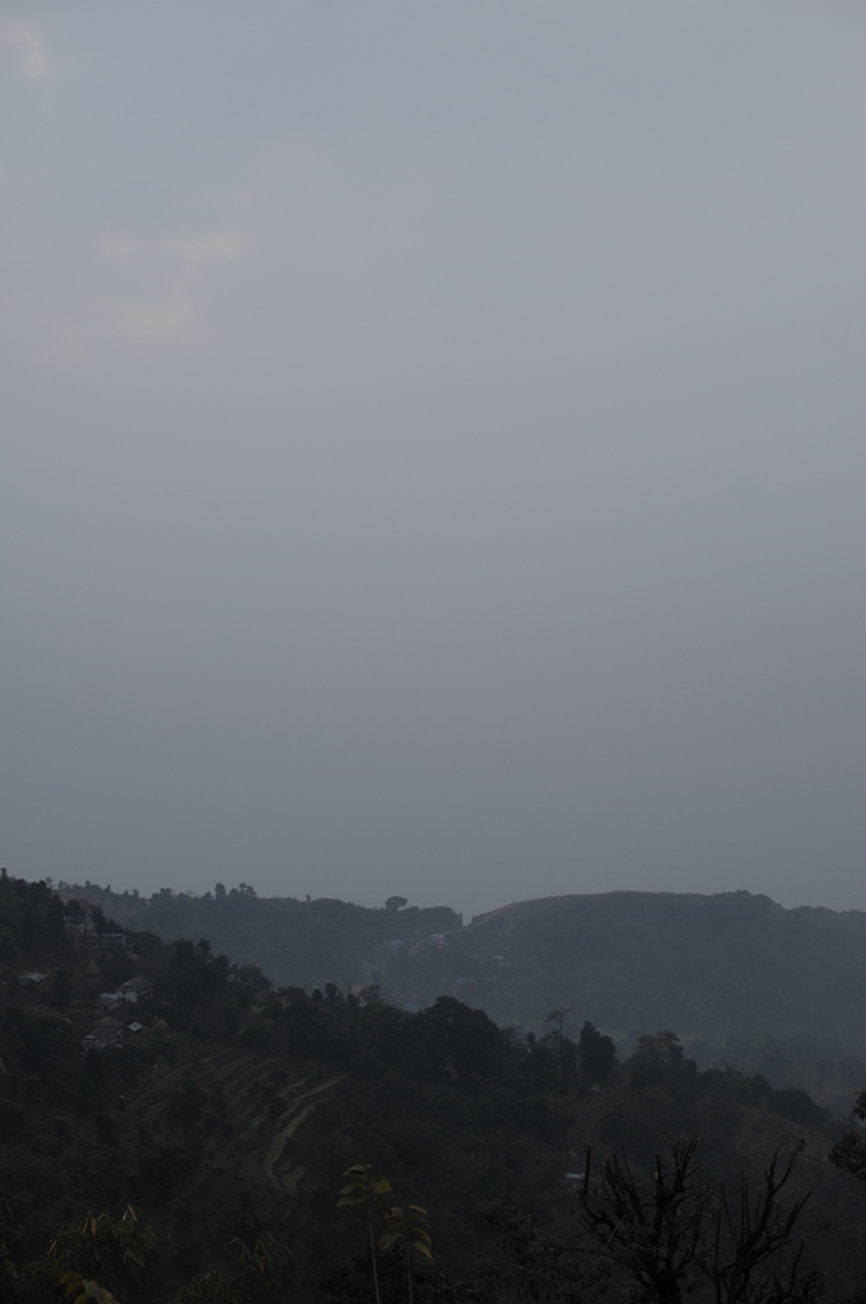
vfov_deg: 37.9
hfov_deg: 25.7
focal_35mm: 52
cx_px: 433
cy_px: 652
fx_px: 1899
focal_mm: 35
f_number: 4.5
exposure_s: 1/80
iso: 200
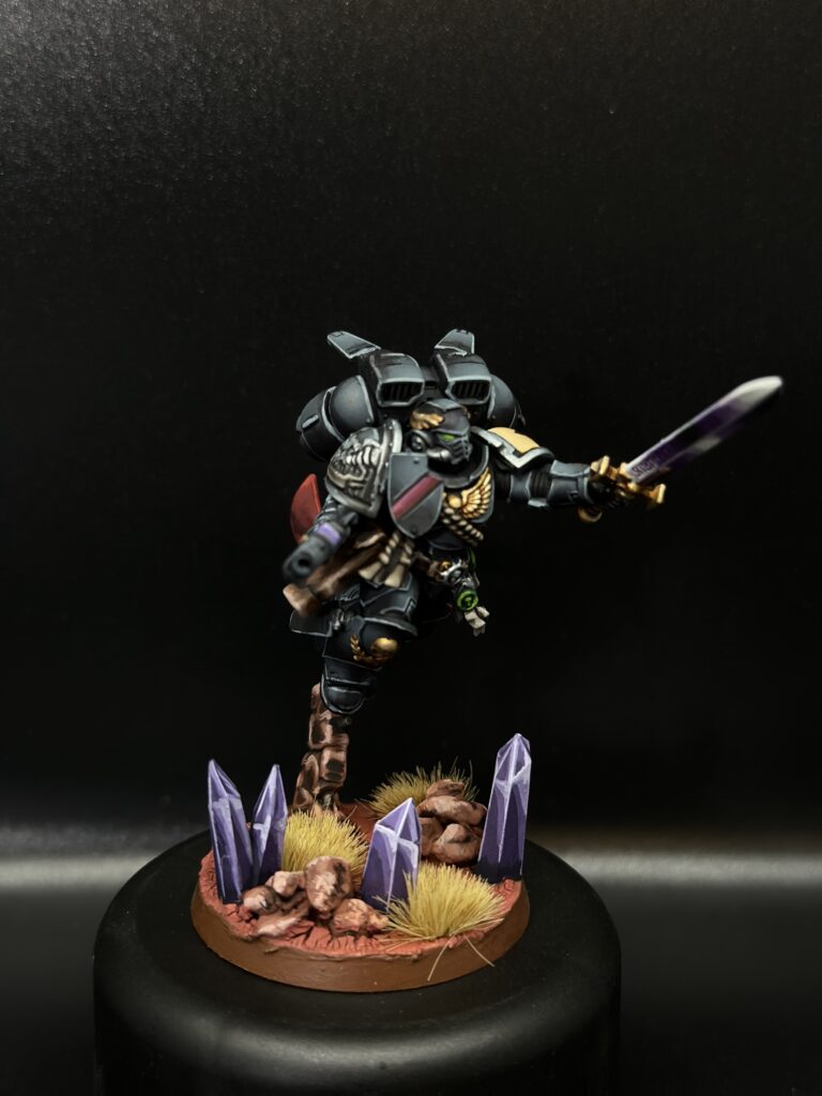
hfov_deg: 30.3
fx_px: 1520
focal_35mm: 48
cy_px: 548
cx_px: 411
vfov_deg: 39.7
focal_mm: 6.86
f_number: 1.78
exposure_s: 1/100
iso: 160
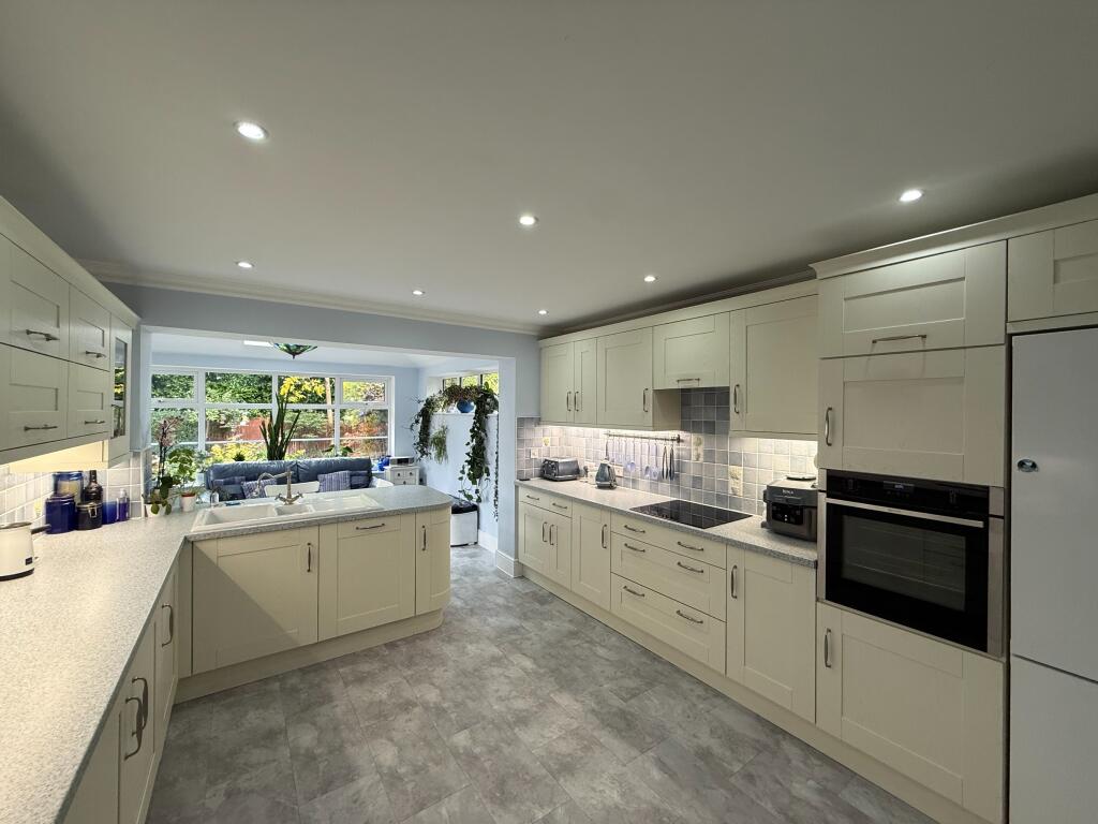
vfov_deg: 85.7
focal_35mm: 14
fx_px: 444
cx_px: 549
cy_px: 412
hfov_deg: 102.1
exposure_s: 1/100
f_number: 2.2
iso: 160
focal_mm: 2.22
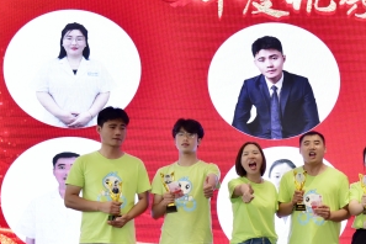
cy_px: 171
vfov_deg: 15.3
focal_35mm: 89
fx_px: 905
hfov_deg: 22.4
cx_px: 319
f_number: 5
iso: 1000
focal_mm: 44
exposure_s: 1/125
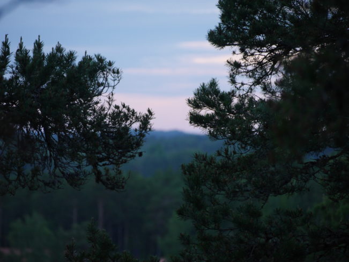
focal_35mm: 300
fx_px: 3024
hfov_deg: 6.6
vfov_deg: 5.0
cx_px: 174
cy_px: 131
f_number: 5.6
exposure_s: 1/400
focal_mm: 150
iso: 800
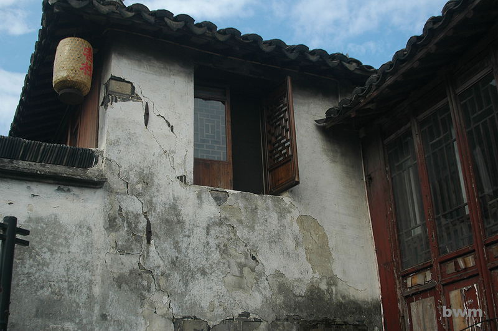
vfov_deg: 31.8
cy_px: 166
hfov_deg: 46.5
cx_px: 249
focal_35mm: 42
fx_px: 580
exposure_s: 1/160
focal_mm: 28
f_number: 9
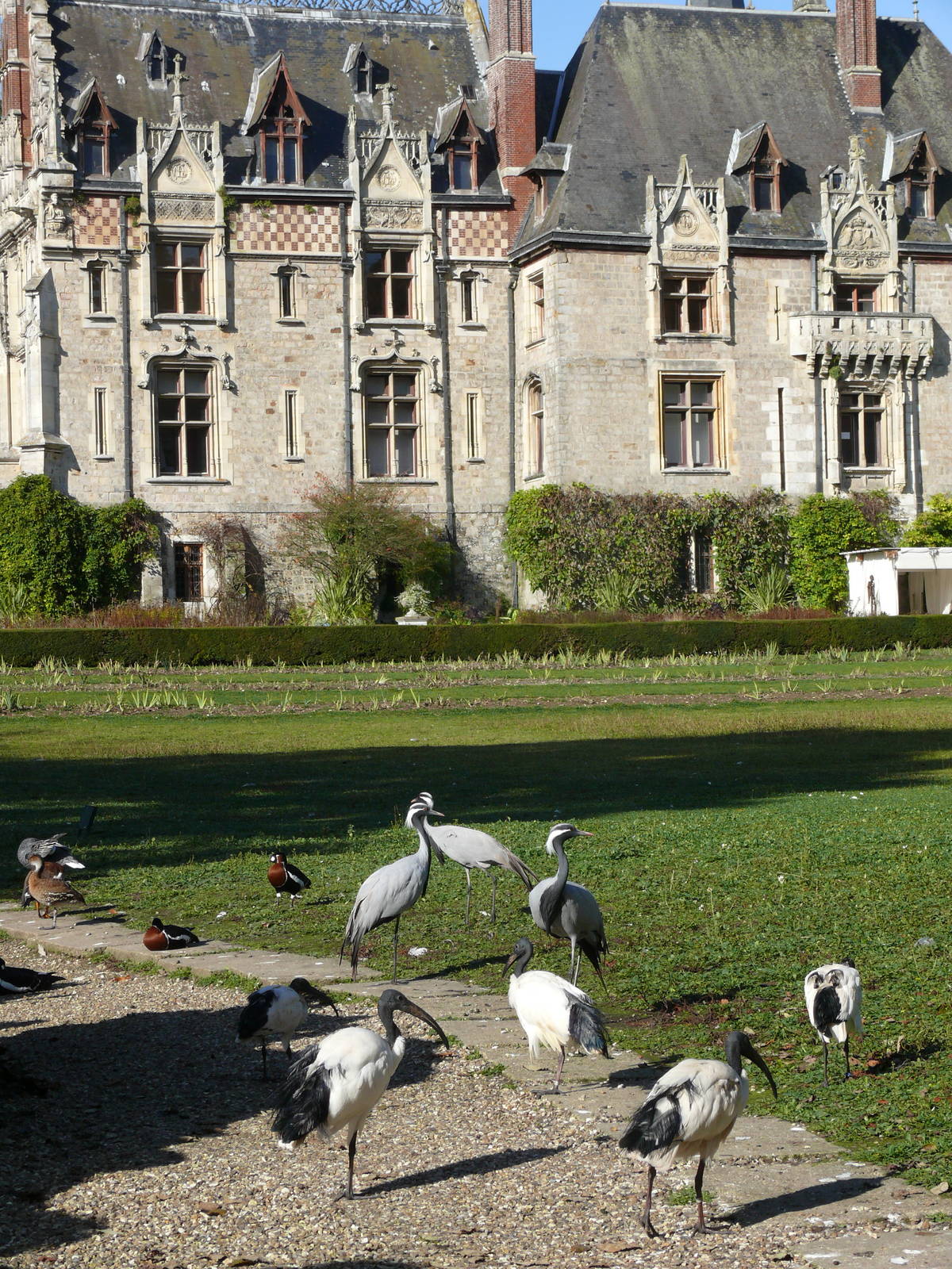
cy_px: 634
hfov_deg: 18.9
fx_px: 2860
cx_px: 476
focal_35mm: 78
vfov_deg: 25.0
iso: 100
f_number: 5.6
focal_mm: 16.6
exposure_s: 1/400
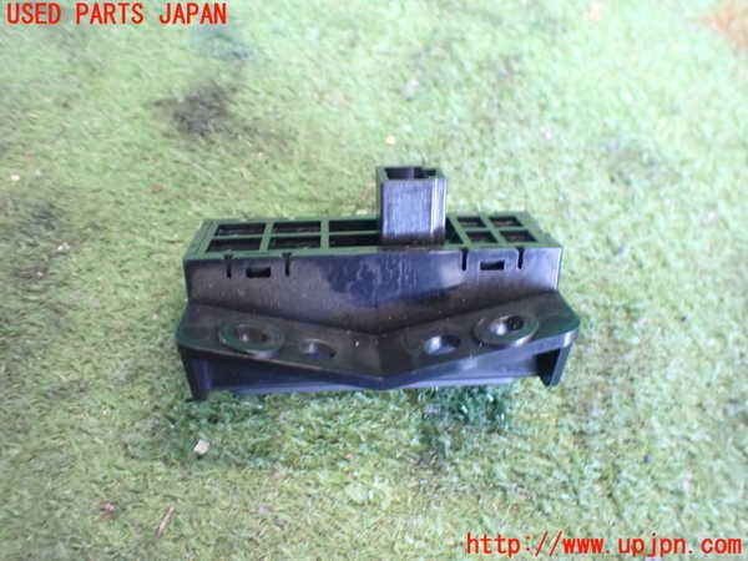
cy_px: 280
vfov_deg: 46.8
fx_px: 648
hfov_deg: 60.0
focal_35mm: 30
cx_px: 374
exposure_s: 1/30
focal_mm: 5.4
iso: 1000
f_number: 2.3
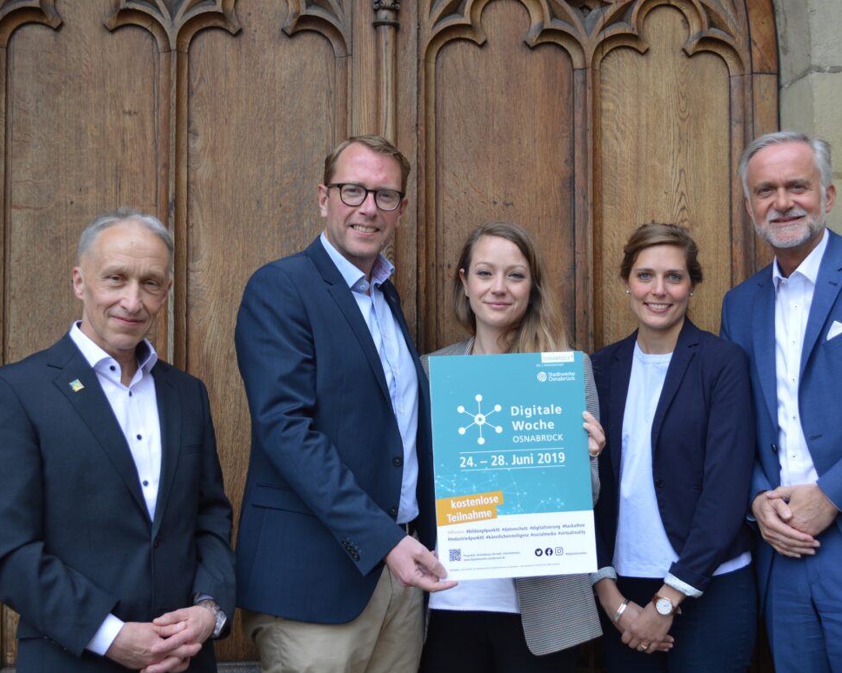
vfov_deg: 29.7
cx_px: 492
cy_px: 337
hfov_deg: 36.6
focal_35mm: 51
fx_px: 1271
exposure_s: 1/125
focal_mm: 30
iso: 250
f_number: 5.6
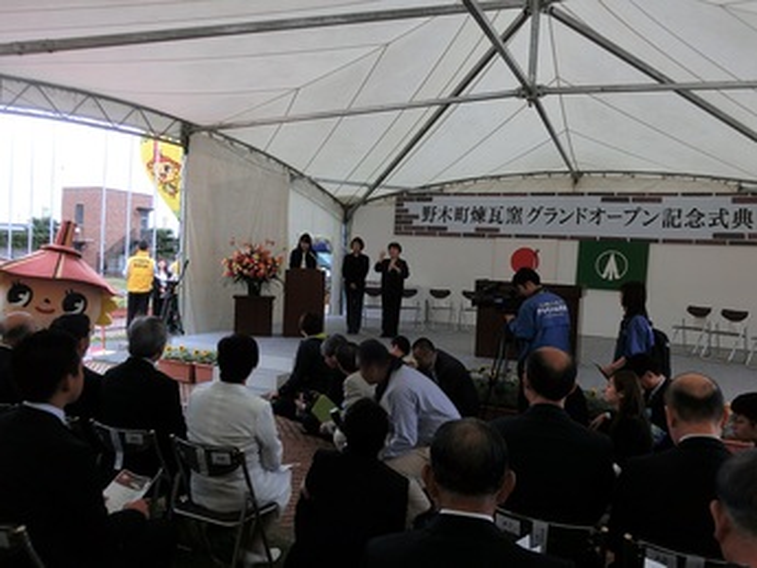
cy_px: 284
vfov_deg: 54.9
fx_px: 547
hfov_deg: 69.4
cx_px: 378
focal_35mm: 25
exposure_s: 1/160
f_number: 3.5
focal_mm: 4.5
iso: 80
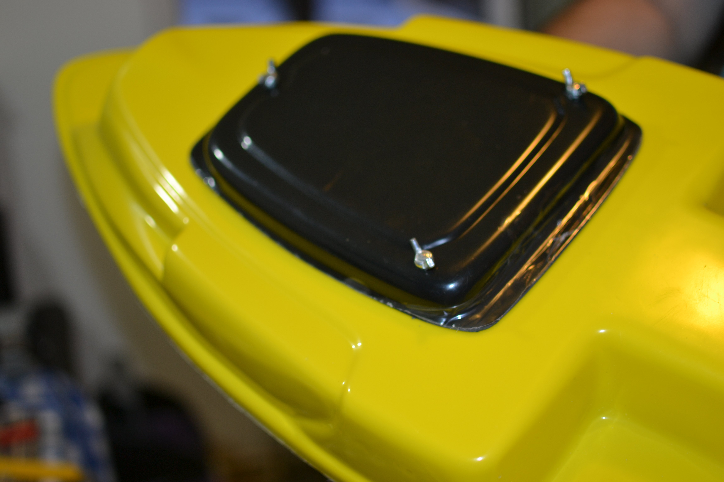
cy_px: 241
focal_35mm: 52
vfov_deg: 25.8
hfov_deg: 37.9
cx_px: 362
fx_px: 1056
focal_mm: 35
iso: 160
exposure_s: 1/60
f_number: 1.8
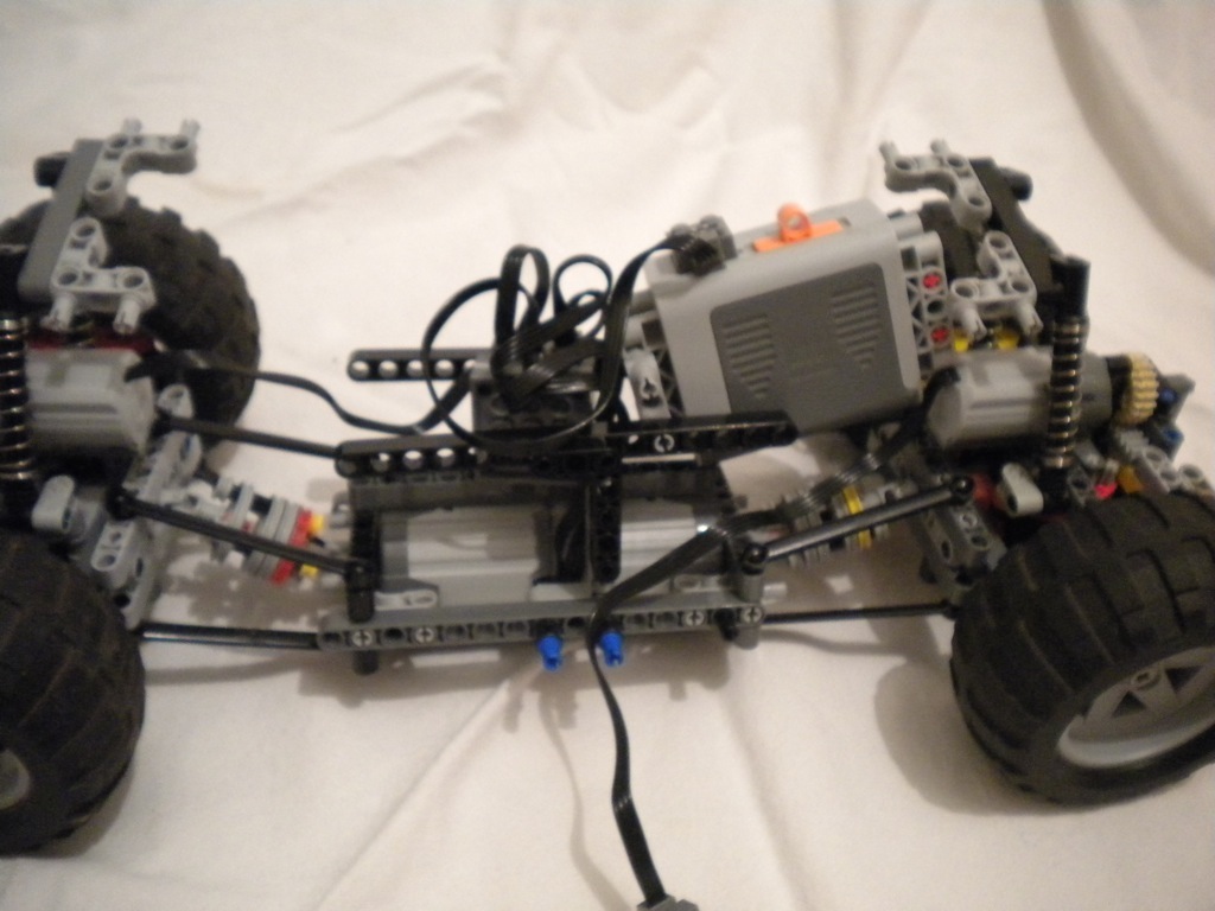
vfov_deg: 40.7
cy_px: 456
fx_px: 1228
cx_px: 608
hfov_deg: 52.6
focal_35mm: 35
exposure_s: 1/14.5
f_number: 3.1
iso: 800
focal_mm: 6.3
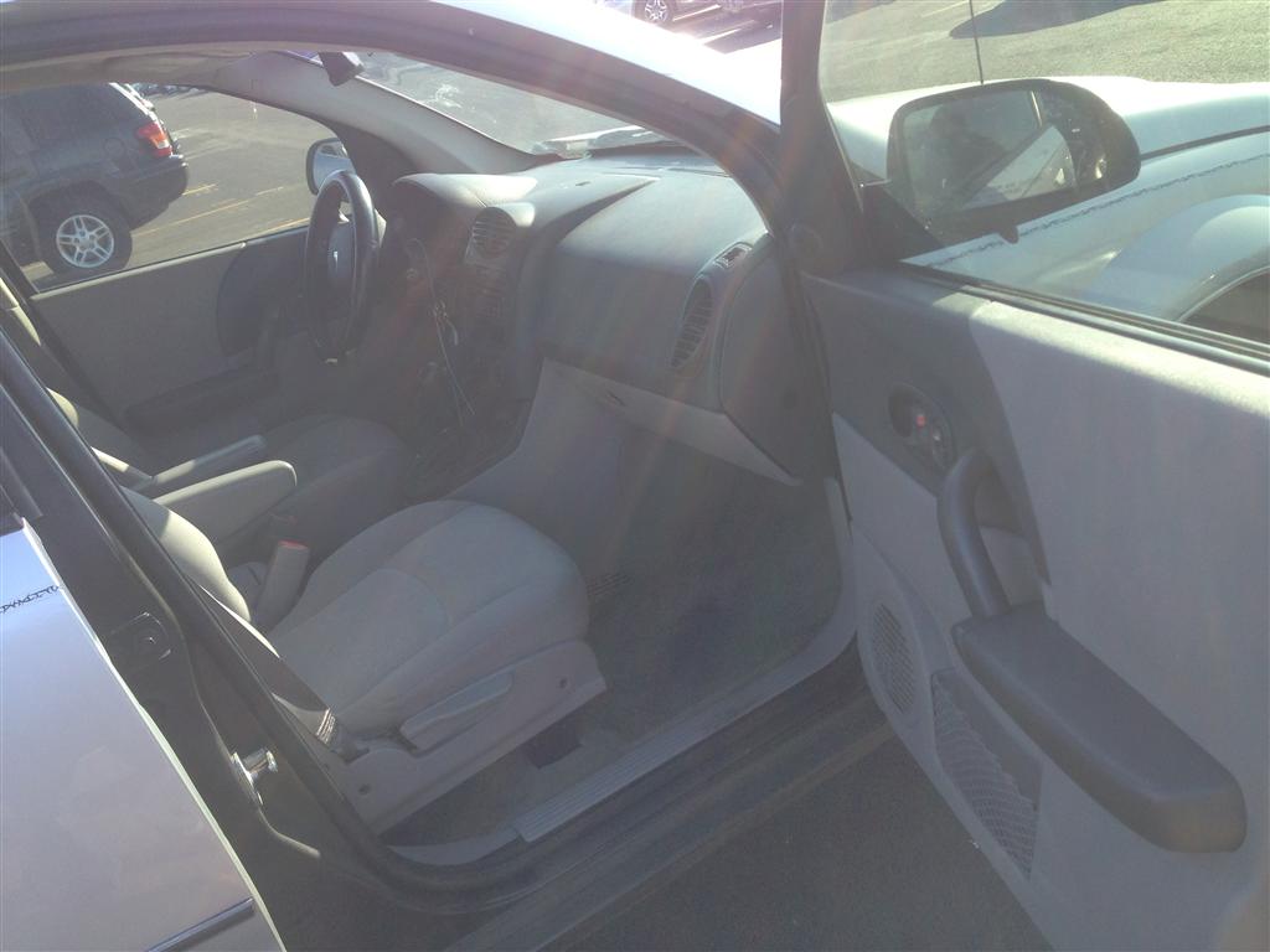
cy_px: 476
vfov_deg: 42.9
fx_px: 1211
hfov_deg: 55.4
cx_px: 635
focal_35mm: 33
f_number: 2.4
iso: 50
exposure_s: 1/237
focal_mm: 4.13
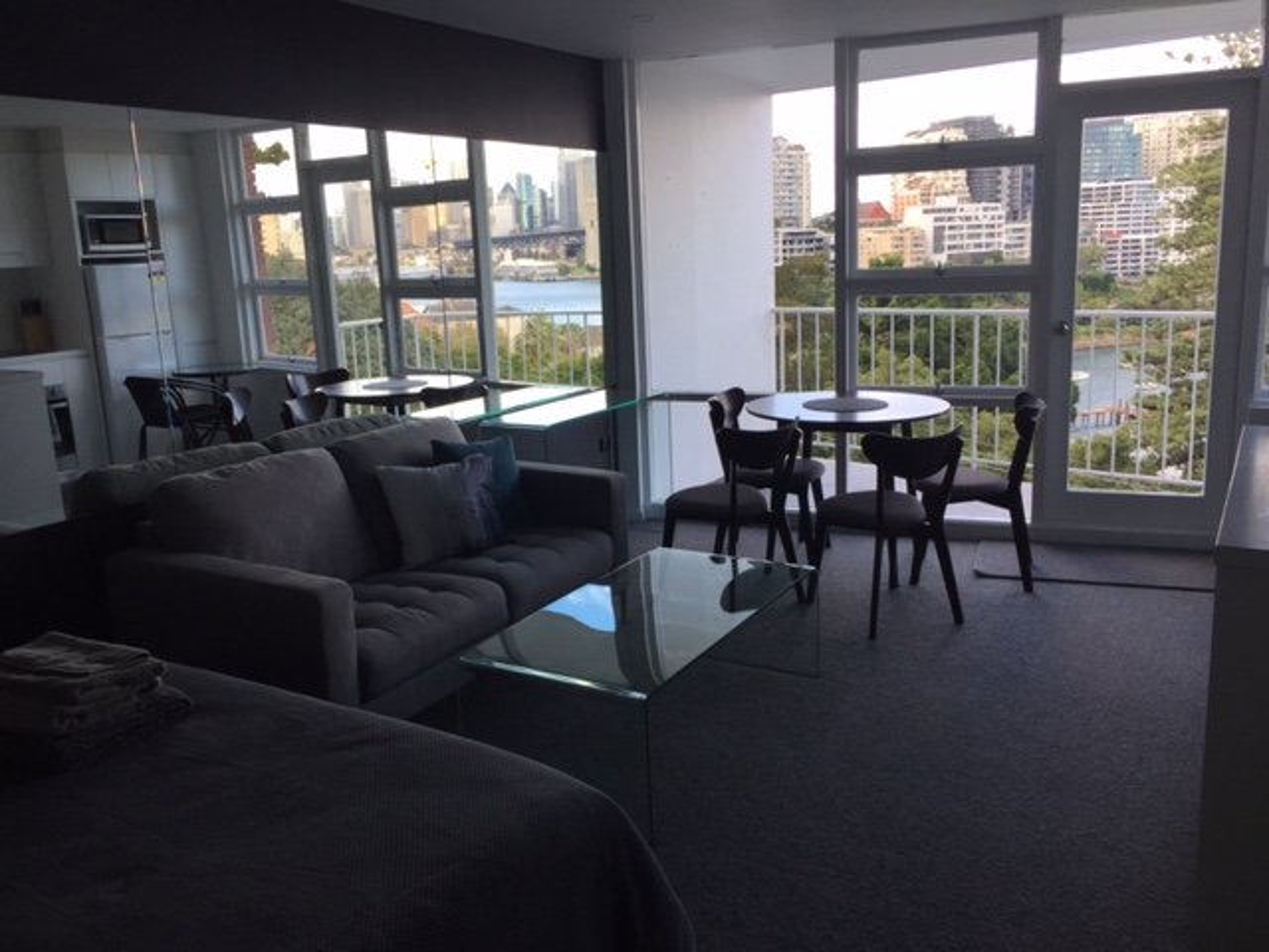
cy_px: 476
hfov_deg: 61.7
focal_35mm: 29
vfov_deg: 48.2
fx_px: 1063
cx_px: 634
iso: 32
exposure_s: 1/214
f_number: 2.2
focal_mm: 4.15
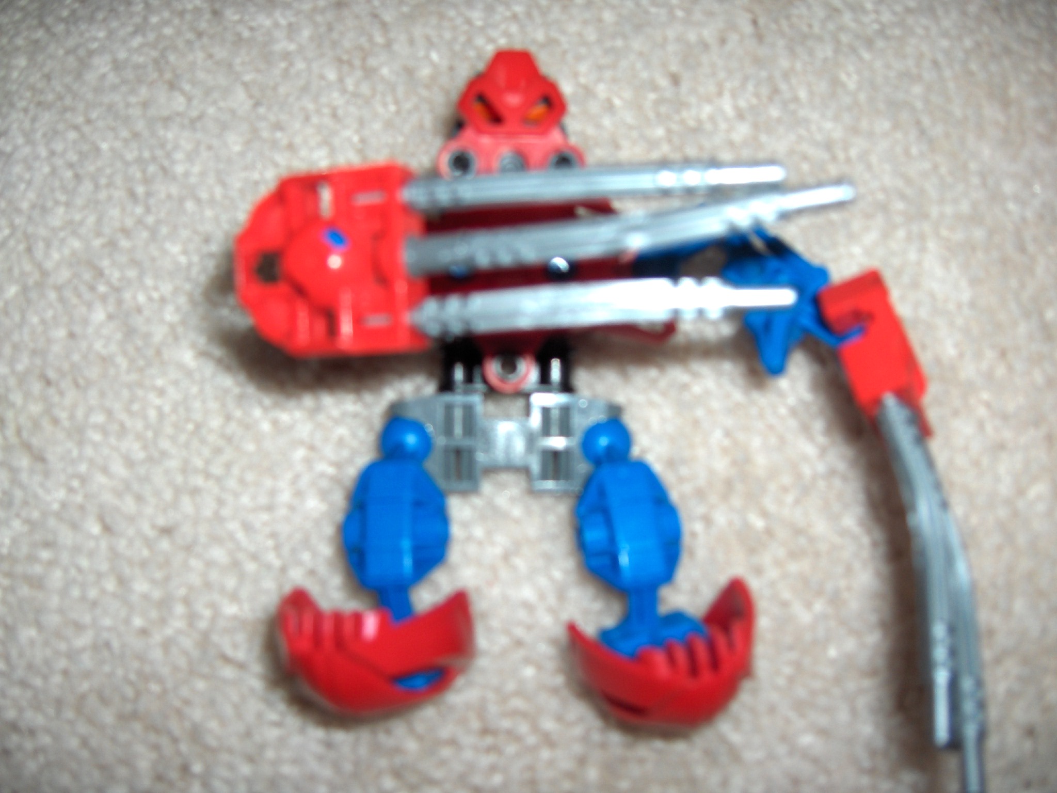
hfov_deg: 47.9
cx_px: 528
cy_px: 396
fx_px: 1191
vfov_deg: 36.8
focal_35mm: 39
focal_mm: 8
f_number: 4.8
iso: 100
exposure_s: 1/60
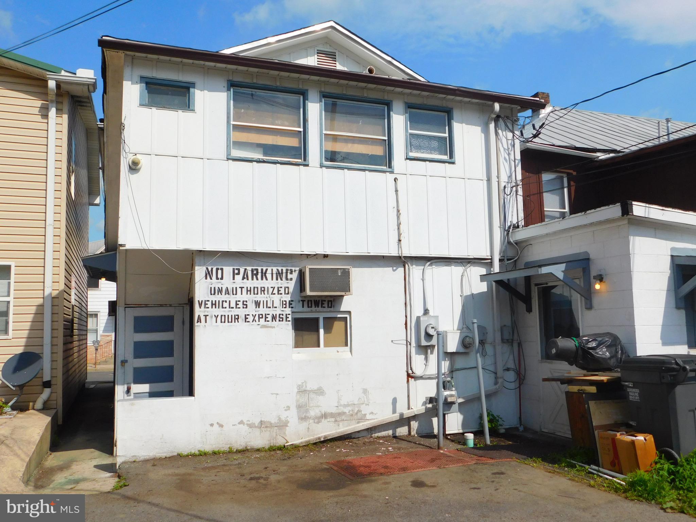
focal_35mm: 30
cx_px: 348
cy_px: 261
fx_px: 603
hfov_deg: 60.0
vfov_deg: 46.8
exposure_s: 1/640
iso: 125
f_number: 6.4
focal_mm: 5.3
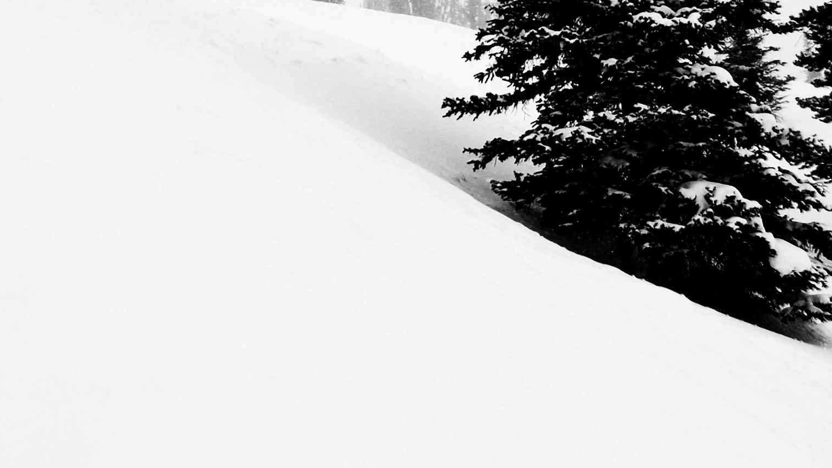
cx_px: 391
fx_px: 1368
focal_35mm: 62
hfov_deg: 33.8
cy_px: -41
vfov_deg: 18.7
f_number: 9
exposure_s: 1/320
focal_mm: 20
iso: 200
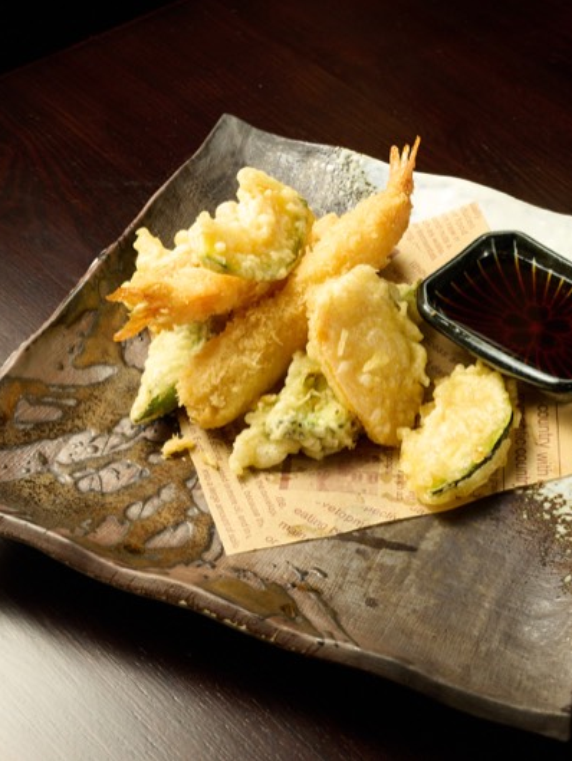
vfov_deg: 26.3
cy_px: 380
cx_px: 341
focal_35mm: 74
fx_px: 1629
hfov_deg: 19.9
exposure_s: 1/15
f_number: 13
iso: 1250
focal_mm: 51
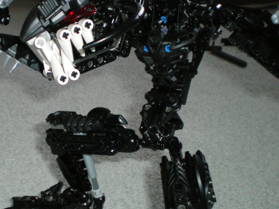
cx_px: 99
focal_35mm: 65
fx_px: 524
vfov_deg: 22.4
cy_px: 57
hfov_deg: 29.7
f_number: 3.1
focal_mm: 6.3
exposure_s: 1/50
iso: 320
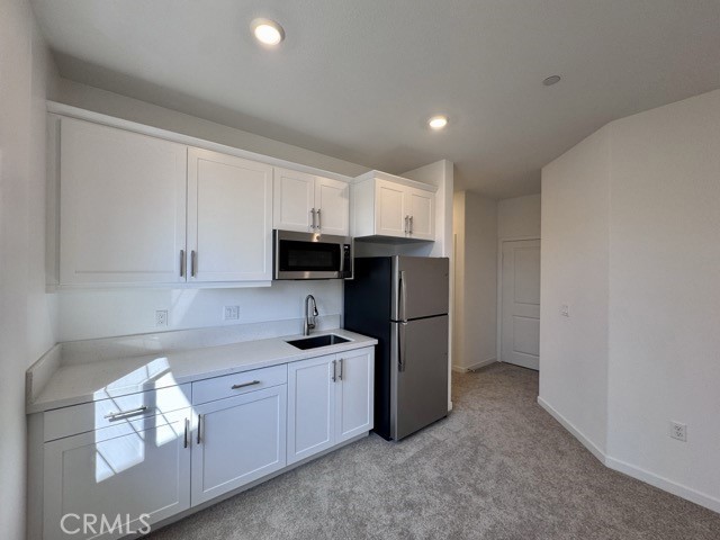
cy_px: 270
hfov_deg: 102.1
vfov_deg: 85.7
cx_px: 360
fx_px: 291
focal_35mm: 14
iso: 100
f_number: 2.2
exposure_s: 1/120
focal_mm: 2.22
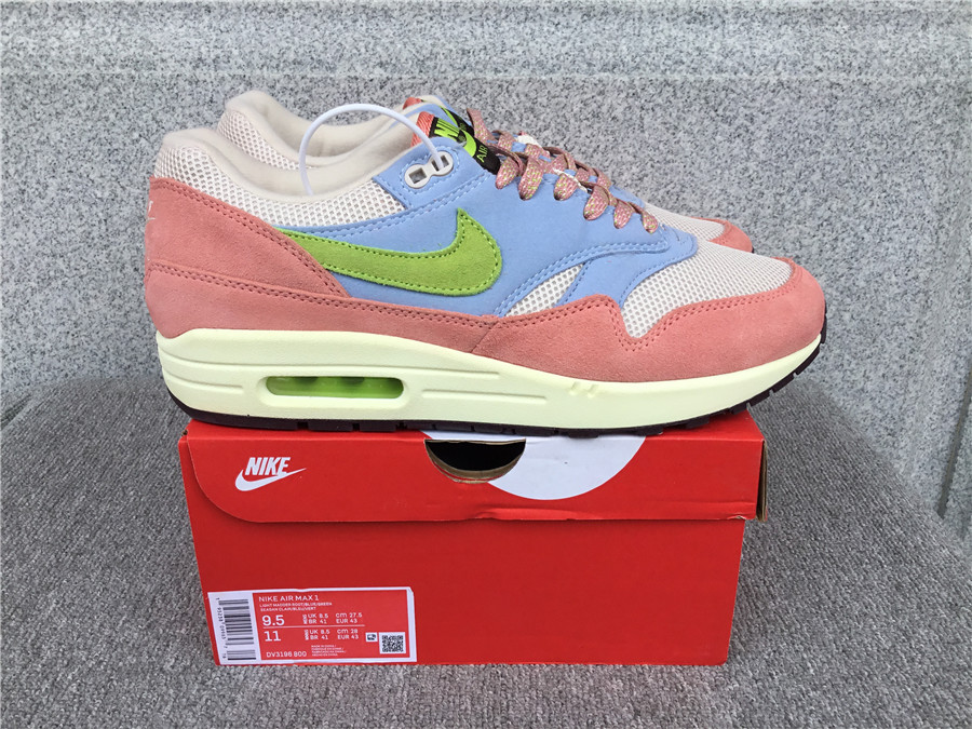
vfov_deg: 45.4
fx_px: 870
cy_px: 364
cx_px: 486
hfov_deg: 58.4
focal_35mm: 31
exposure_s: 1/413
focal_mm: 3.3
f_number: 2.4
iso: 25
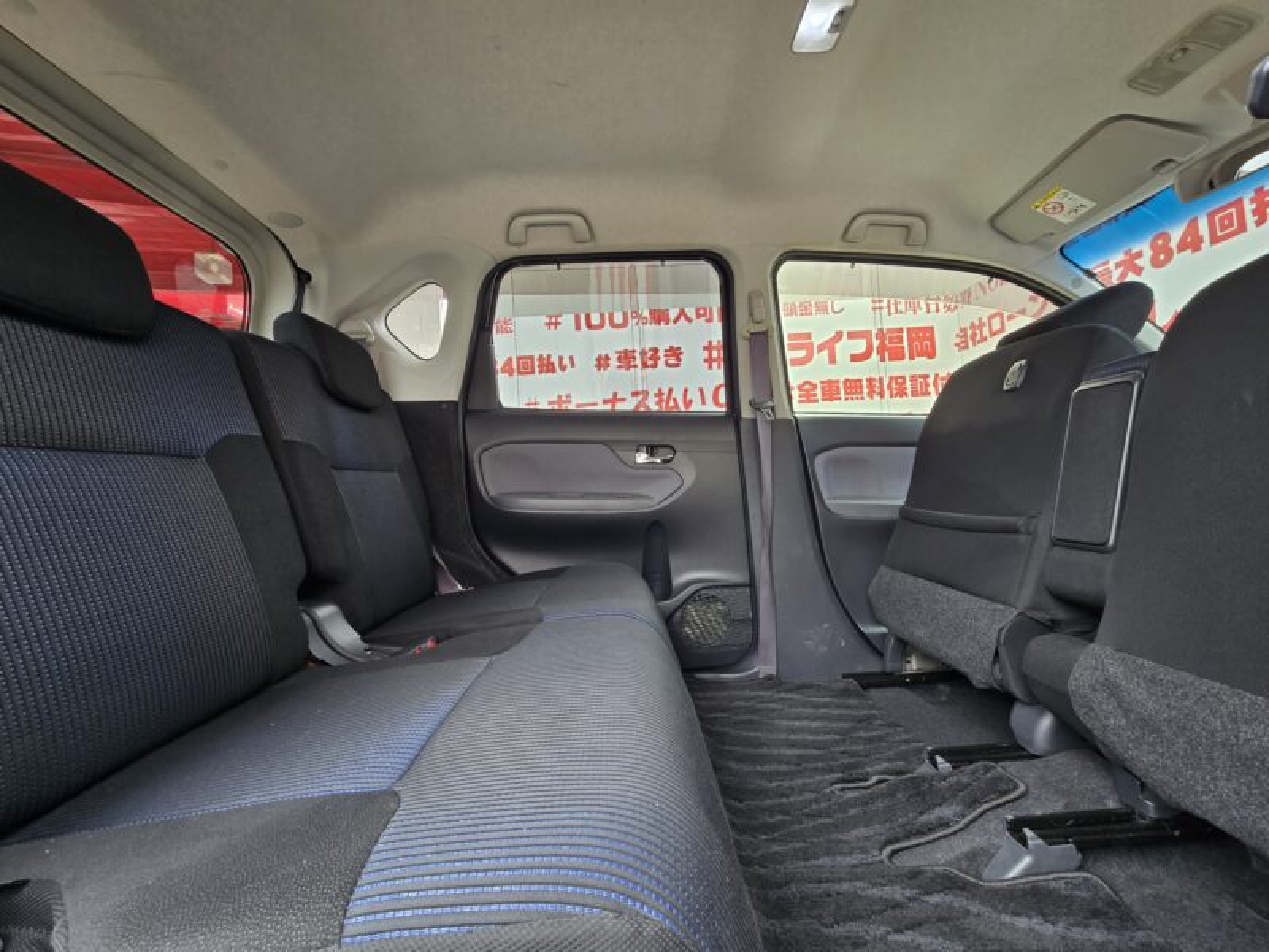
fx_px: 477
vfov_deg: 89.9
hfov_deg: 106.2
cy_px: 476
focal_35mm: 13
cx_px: 634
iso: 160
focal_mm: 2.2
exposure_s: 1/50
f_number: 2.2
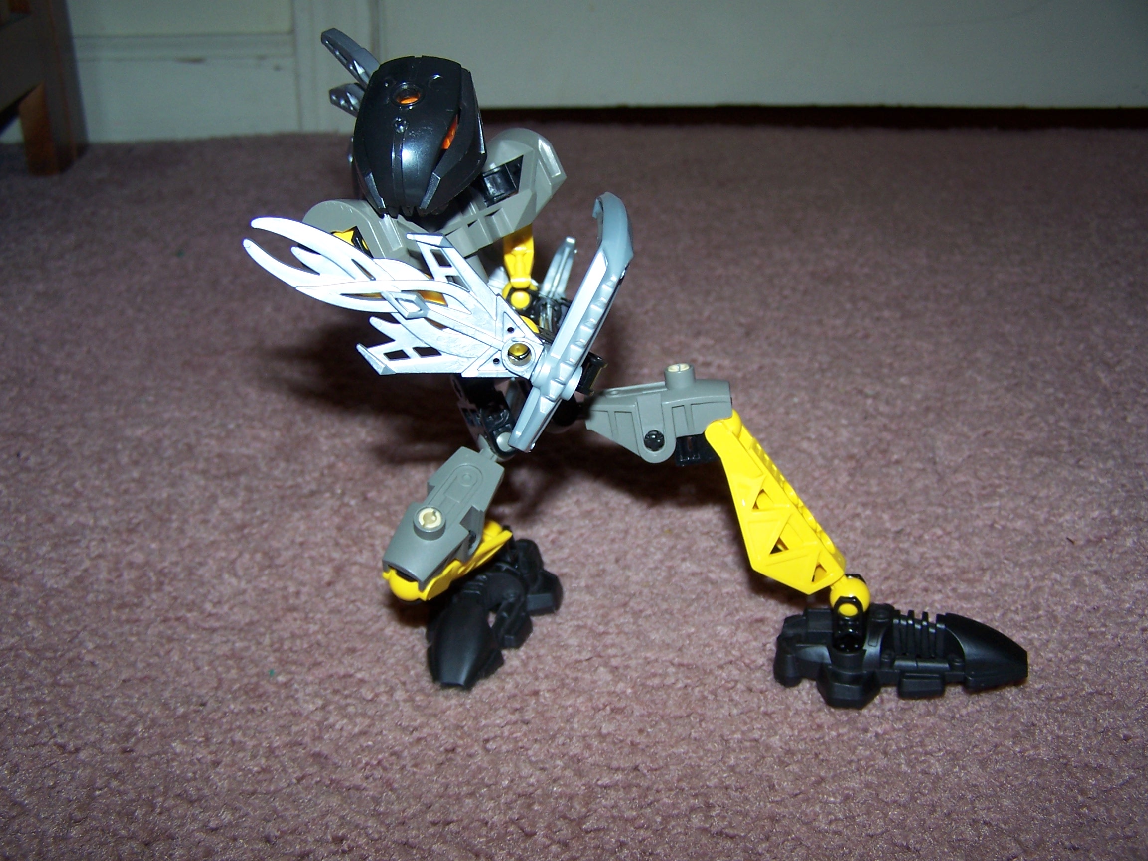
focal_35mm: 38
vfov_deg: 37.7
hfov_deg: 49.0
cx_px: 574
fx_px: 1260
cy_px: 430
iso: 80
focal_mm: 6.3
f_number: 2.8
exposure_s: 1/60
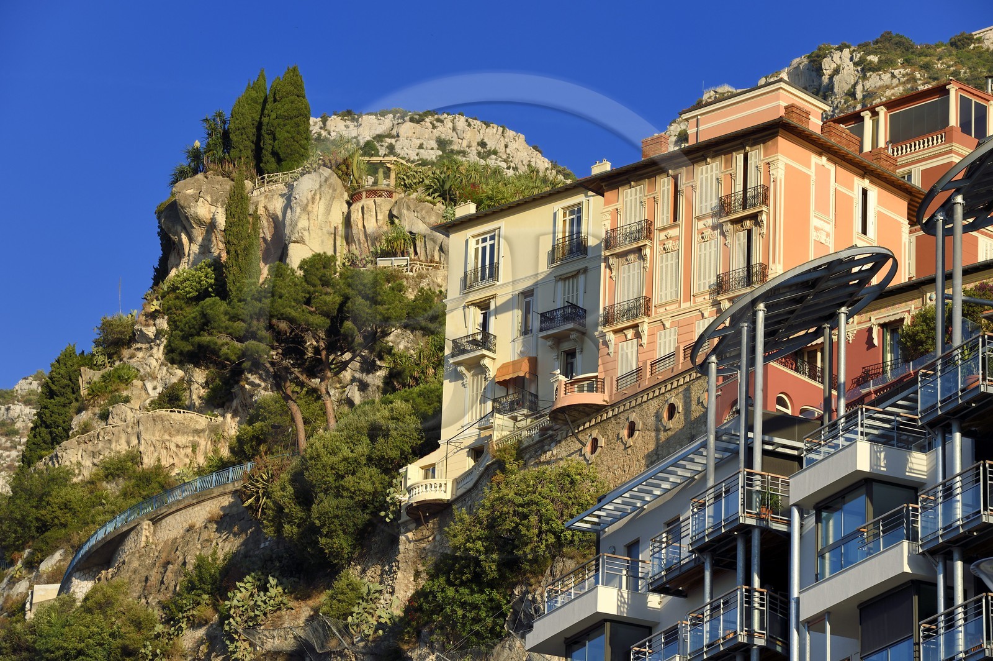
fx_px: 3996
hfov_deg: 14.2
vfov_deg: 9.4
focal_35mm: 145
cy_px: 330
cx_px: 496
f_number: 11
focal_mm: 145
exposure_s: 1/250
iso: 200
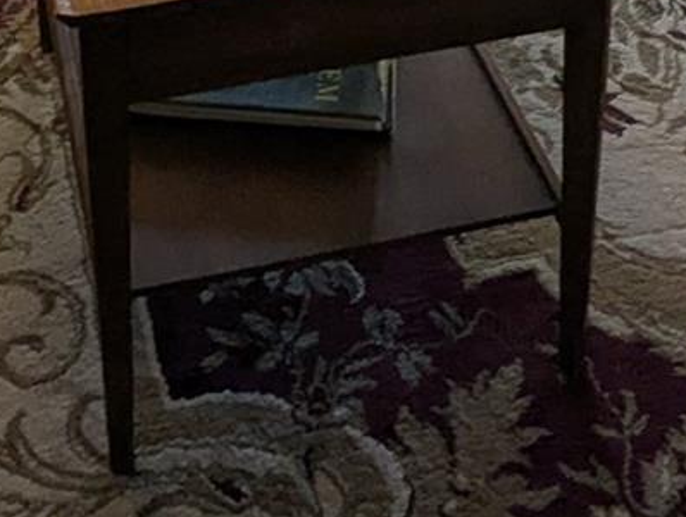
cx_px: 257
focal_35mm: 82
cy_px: -626
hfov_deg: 23.7
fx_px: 1628
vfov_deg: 14.0
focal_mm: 2.35
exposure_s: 1/120
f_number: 2.2
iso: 94
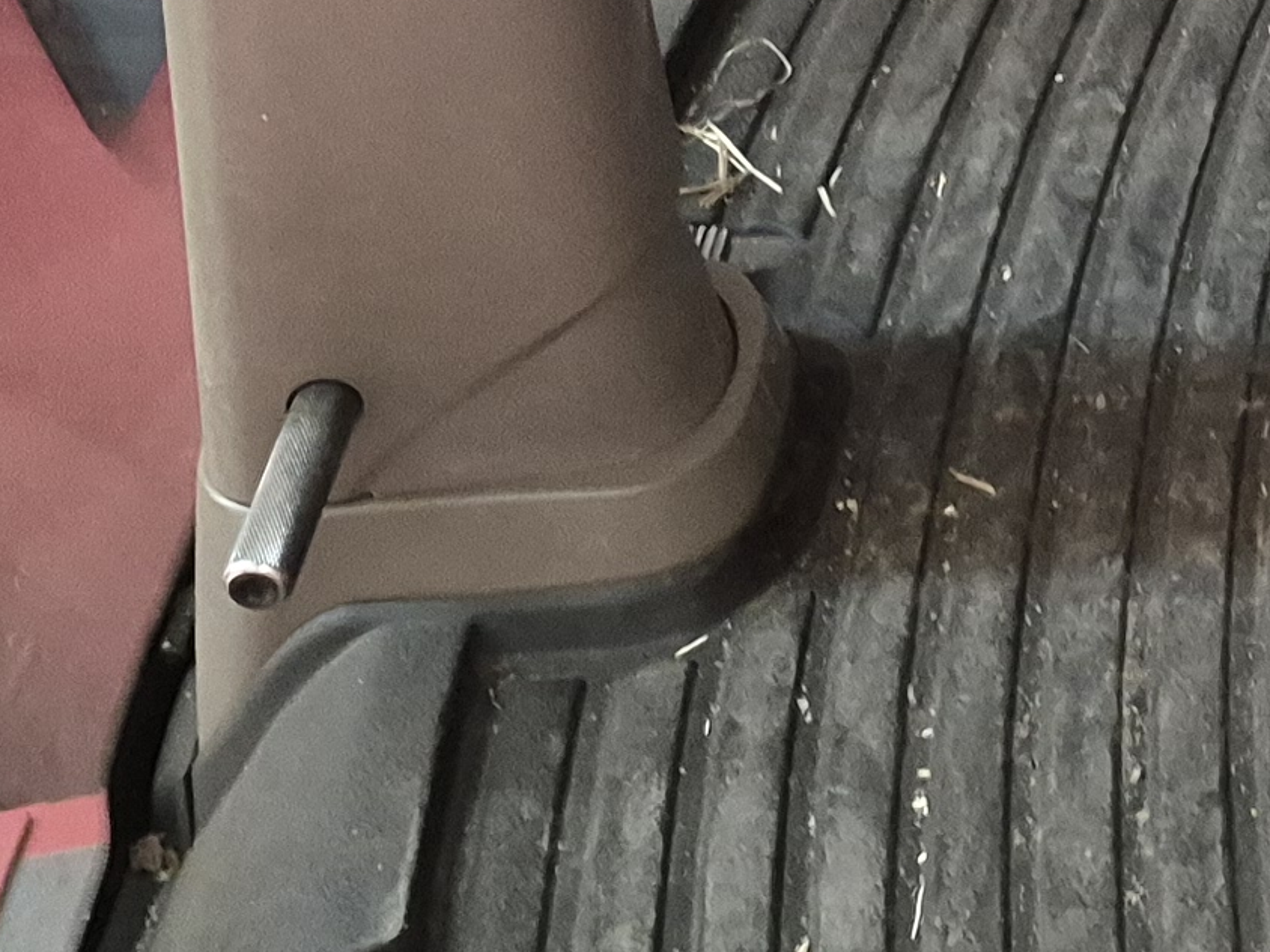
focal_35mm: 109
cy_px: -606
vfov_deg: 12.7
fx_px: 3999
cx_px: 1890
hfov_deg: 16.5
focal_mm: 5.4
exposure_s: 1/8
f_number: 1.8
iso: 800
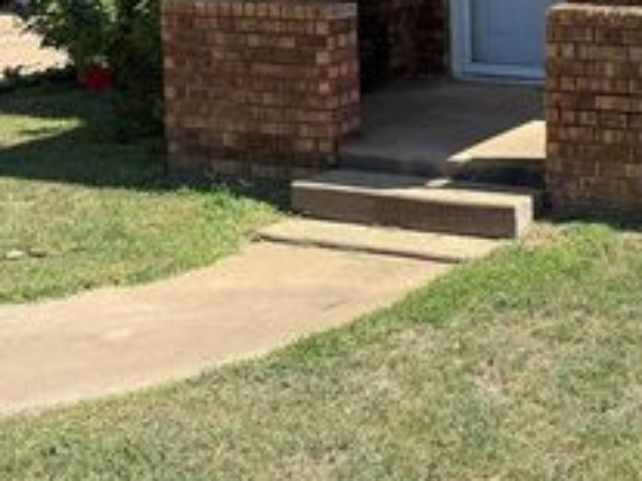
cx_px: 651
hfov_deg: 30.7
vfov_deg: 24.2
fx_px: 1075
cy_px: 14
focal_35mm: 58
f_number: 1.78
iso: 80
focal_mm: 6.76
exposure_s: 1/2299
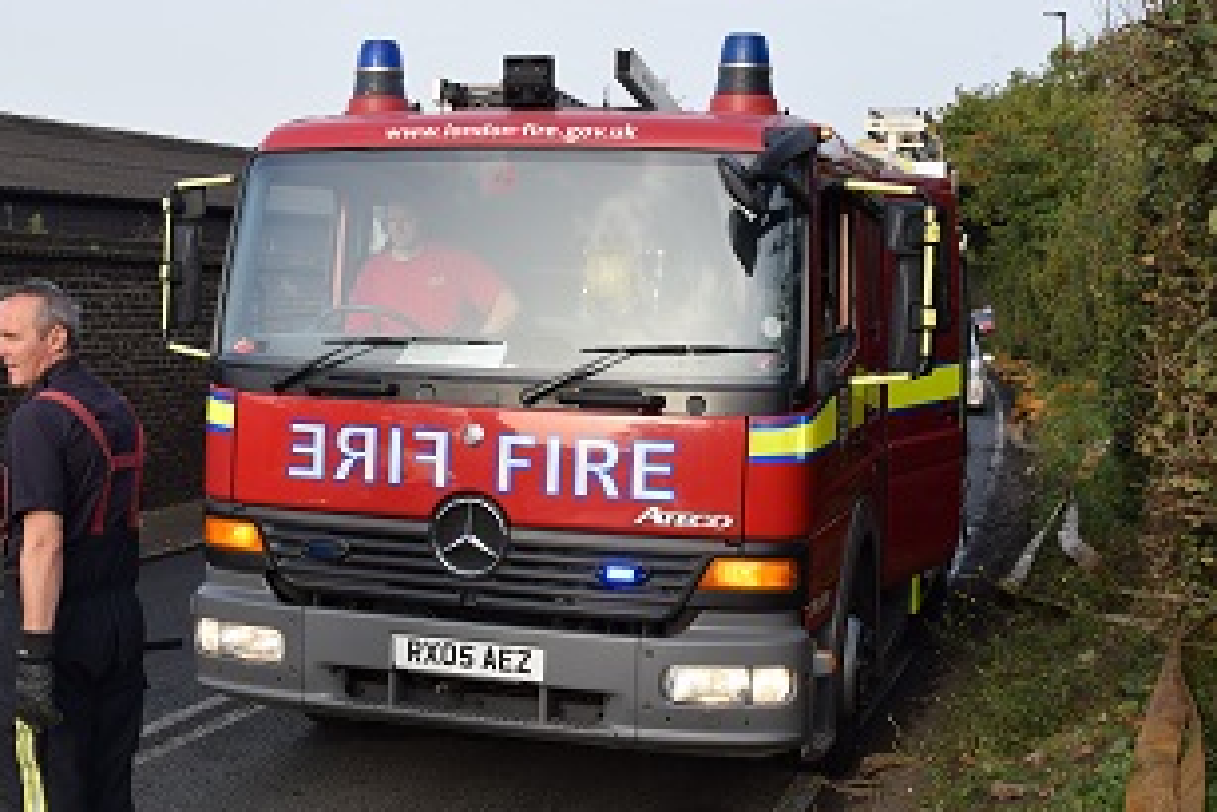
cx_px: 436
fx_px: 1781
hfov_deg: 37.4
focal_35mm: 53
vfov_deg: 25.7
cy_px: 396
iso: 220
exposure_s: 1/250
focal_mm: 27
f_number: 8
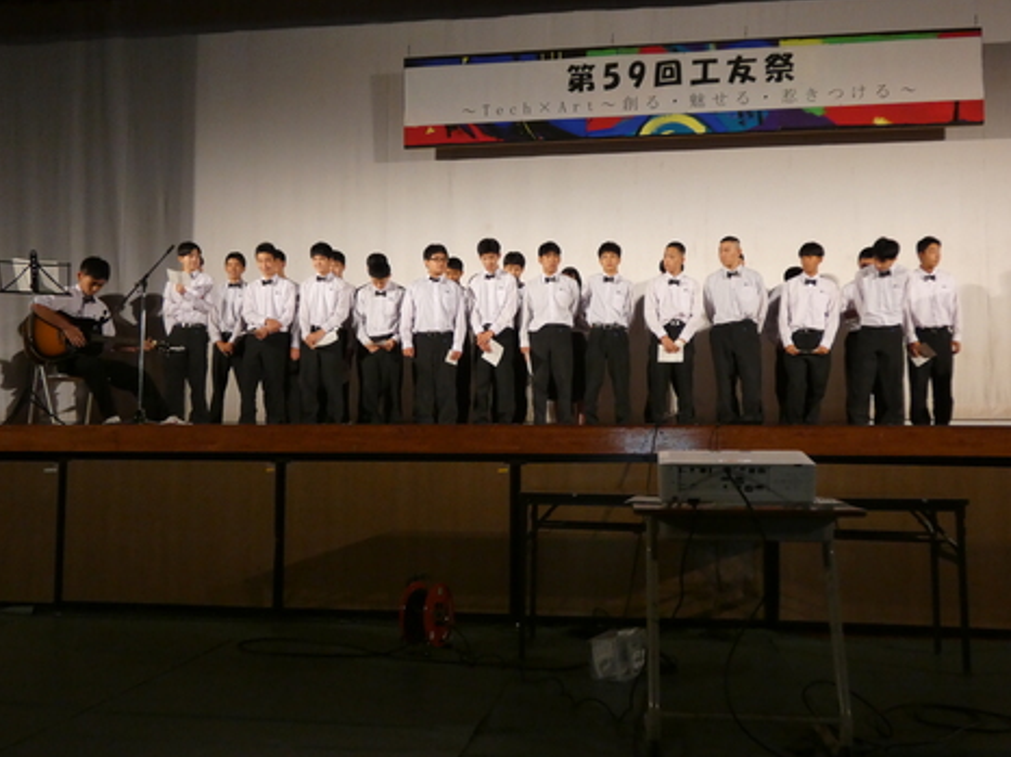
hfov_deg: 54.0
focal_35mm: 34
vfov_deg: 41.8
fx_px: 992
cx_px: 499
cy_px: 382
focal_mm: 6
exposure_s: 1/80
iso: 320
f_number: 3.4
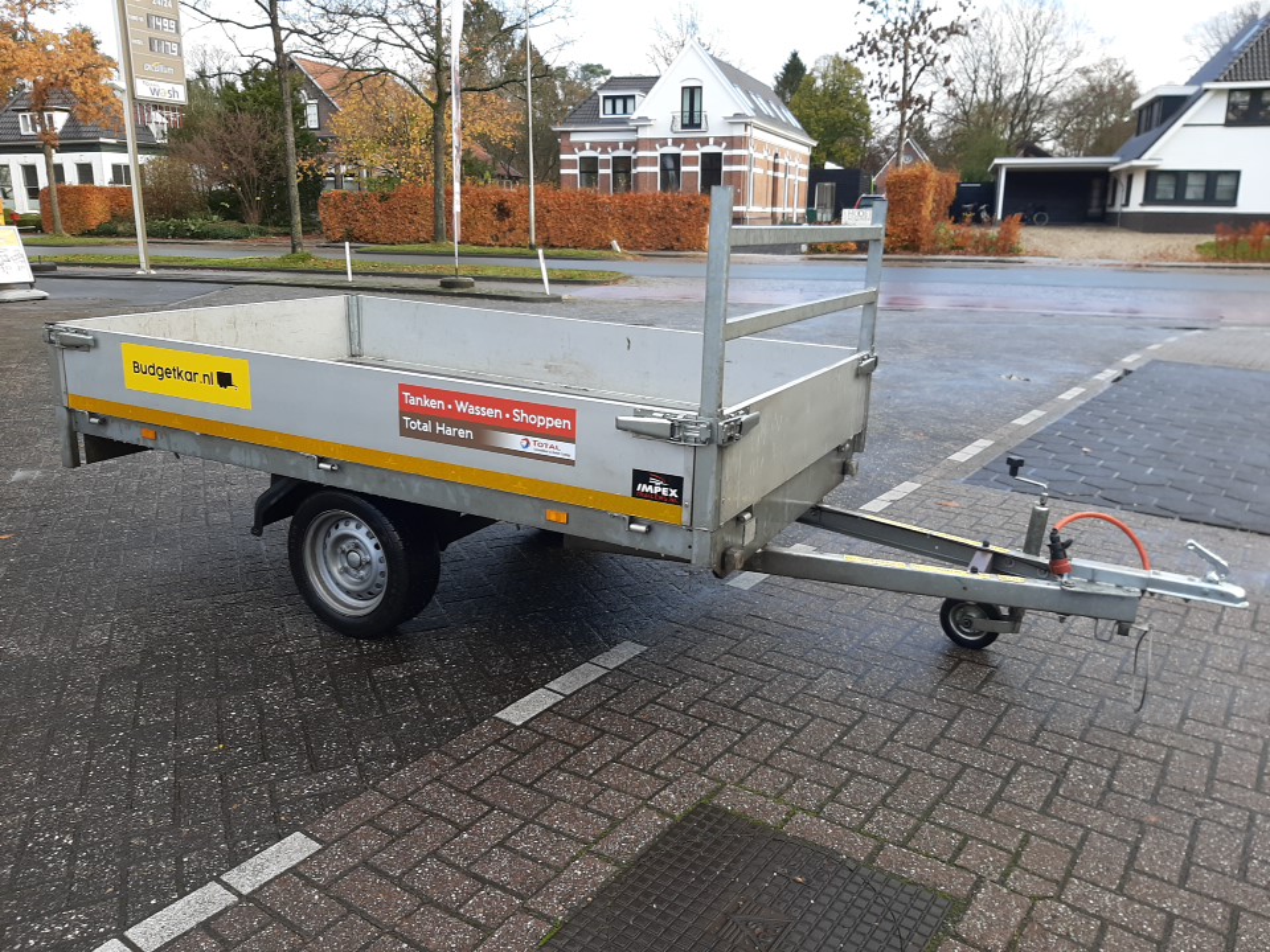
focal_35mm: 26
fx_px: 954
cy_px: 476
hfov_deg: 67.3
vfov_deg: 53.1
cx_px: 635
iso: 40
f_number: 1.7
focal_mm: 3.93
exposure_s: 1/272
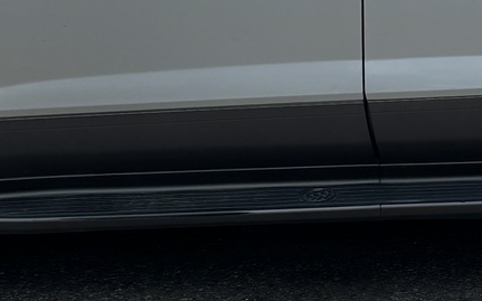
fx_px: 1720
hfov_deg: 15.9
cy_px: -152
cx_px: 360
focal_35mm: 131
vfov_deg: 9.7
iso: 50
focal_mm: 5.96
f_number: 1.6
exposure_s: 1/3311
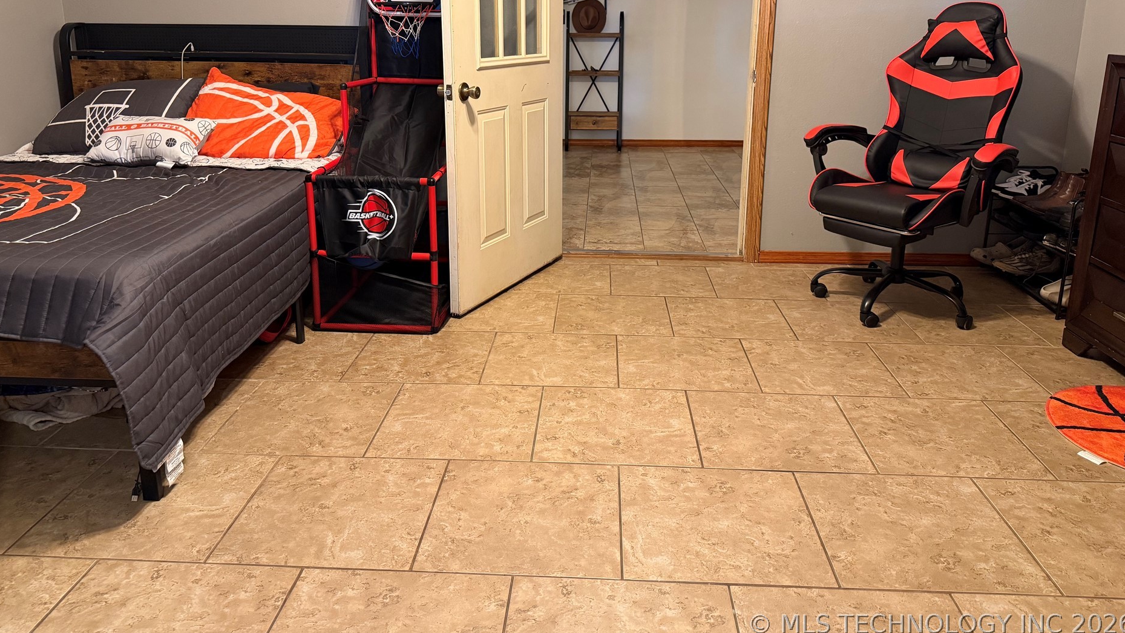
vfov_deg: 42.3
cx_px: 559
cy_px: 208
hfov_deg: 69.9
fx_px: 805
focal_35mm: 27
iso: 400
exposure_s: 1/60
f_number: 1.78
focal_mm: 6.76
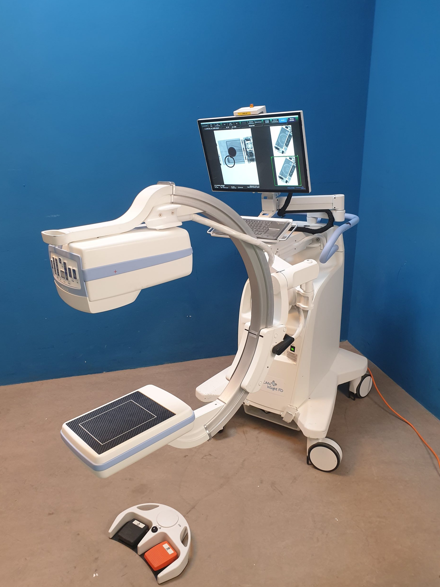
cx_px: 219
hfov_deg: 51.4
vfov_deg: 65.3
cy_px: 289
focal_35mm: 27
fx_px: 458
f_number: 2.4
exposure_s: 1/50
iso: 160
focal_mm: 4.3
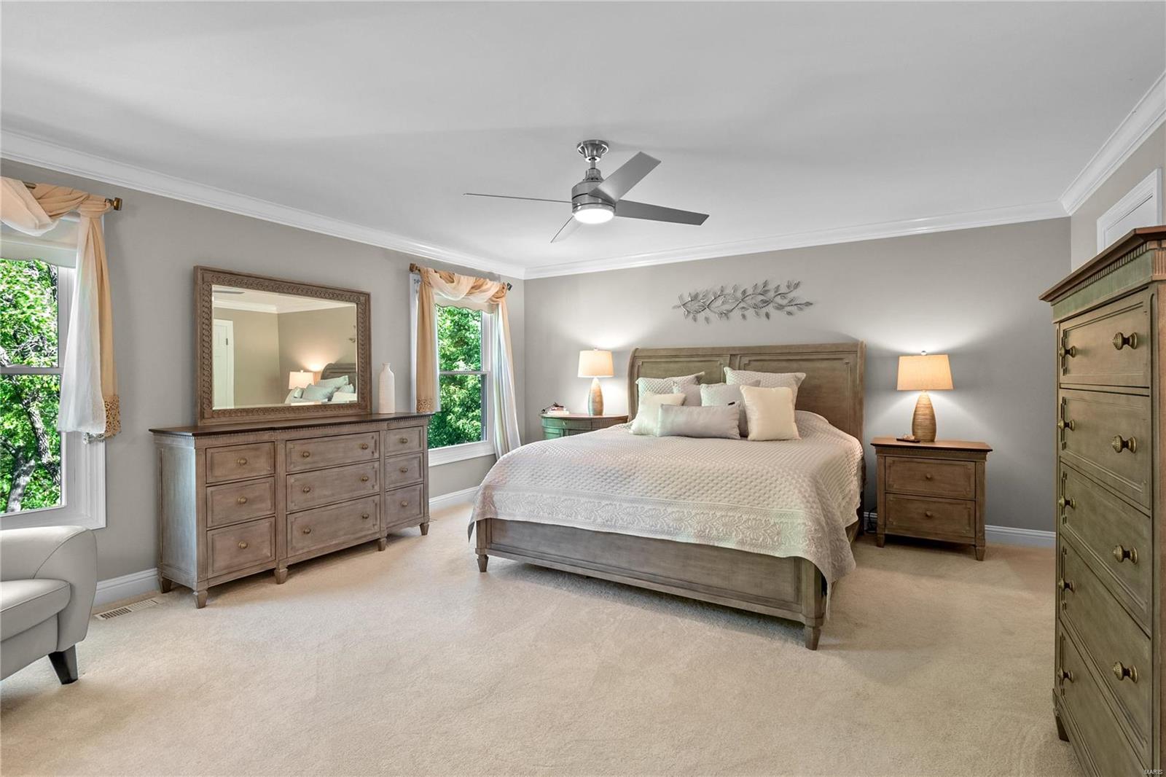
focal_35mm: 16
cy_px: 388
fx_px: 518
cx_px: 583
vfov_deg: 73.7
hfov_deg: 96.7
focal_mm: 8
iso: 400
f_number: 6.3
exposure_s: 1/5
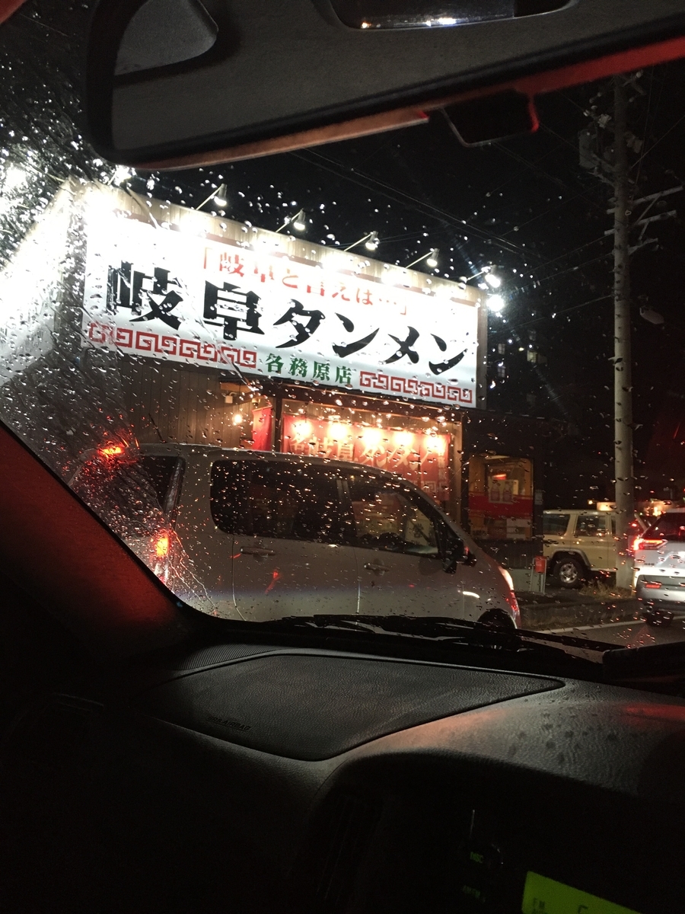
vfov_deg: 61.7
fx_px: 765
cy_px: 457
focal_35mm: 29
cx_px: 342
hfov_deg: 48.2
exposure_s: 1/24
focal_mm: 4.15
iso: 200
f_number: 2.2
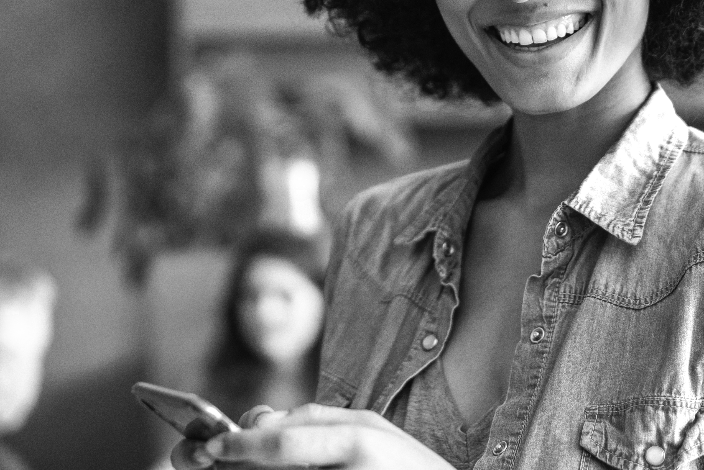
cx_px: 270
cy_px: 45
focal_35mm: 90
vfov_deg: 15.0
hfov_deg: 22.6
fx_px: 1760
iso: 320
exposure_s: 1/500
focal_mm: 35
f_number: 1.4
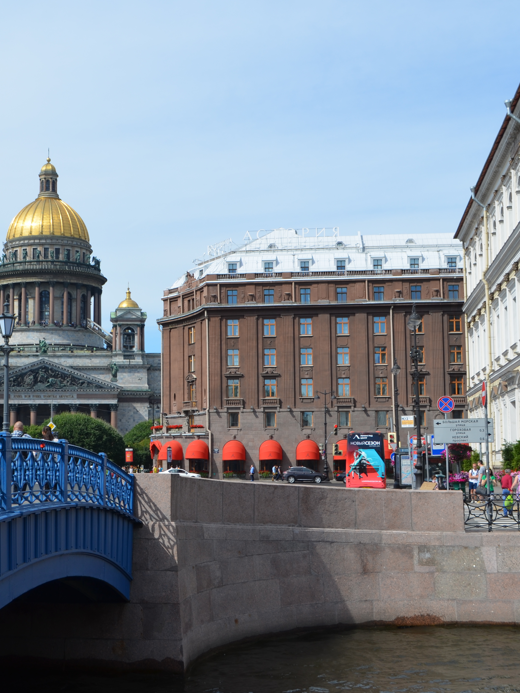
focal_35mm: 53
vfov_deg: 36.2
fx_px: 1062
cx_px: 142
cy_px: 342
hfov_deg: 27.2
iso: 100
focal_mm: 24
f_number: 8
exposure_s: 1/250
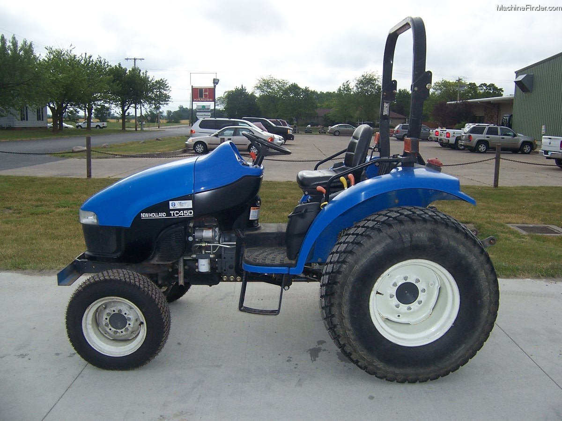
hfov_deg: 55.4
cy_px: 210
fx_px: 536
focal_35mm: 33
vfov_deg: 42.9
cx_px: 281
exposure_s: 1/750
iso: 80
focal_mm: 5.5
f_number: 3.4
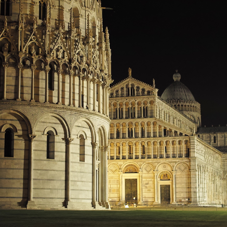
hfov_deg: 21.3
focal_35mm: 81
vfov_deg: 21.3
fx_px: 601
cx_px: 84
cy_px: 82
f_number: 3.2
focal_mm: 24.2
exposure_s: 2
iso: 200
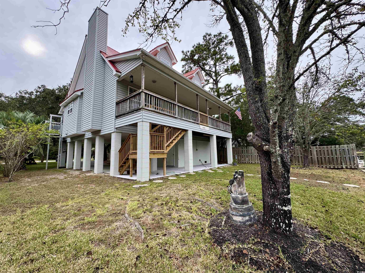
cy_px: 136
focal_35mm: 14
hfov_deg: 102.1
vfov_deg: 85.7
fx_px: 148
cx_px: 182
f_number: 2.2
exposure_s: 1/211
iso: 40
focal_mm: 2.22
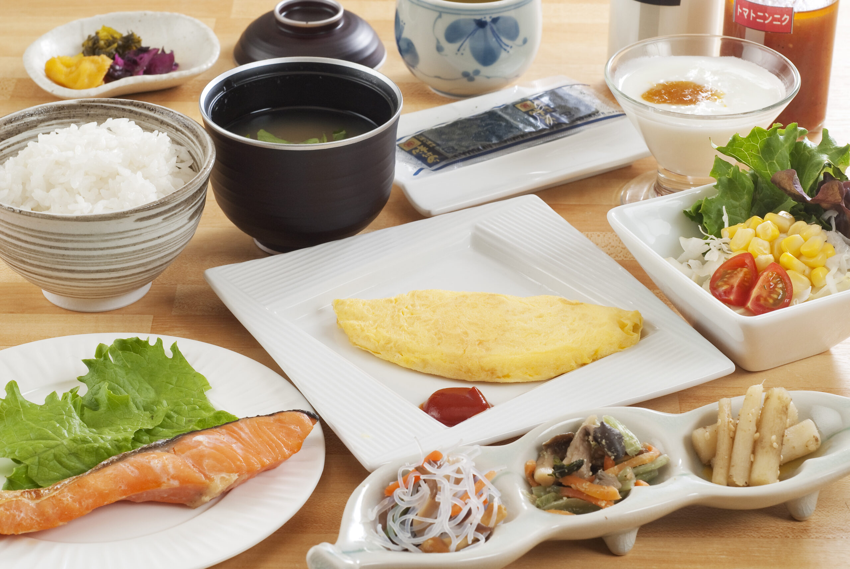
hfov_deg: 22.6
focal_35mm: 90
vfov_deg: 15.2
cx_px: 425
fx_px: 2128
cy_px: 284
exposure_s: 1/60
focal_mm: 60
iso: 200
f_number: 16
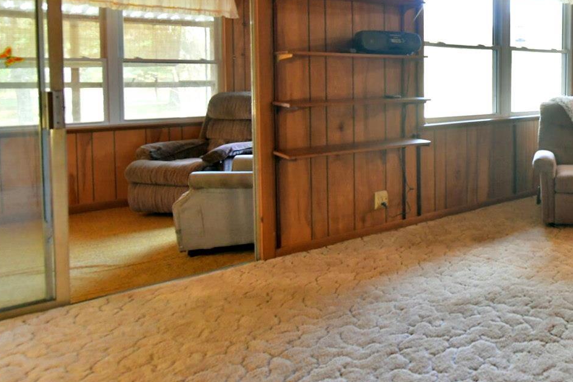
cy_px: 94
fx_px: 477
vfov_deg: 42.2
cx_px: 576
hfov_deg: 50.0
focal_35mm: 30
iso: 2500
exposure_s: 1/100
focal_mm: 14
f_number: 4.5
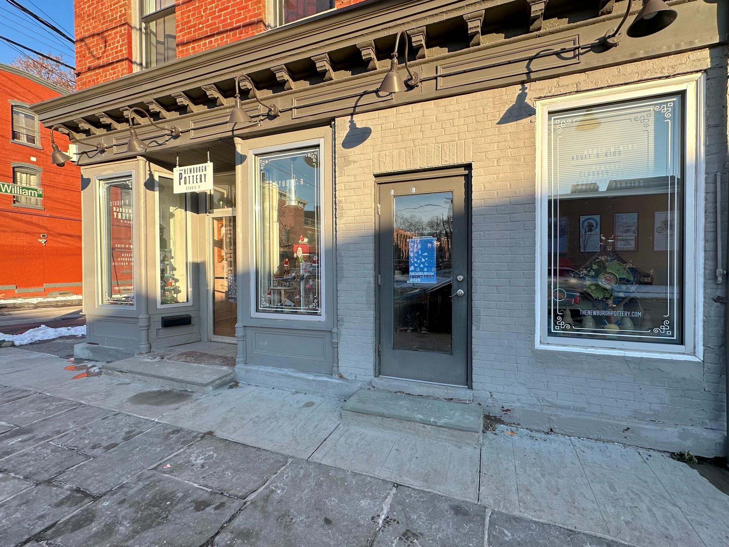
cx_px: 387
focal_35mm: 15
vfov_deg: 81.8
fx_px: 316
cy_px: 271
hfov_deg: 98.0
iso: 40
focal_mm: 2.22
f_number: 2.2
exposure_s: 1/567
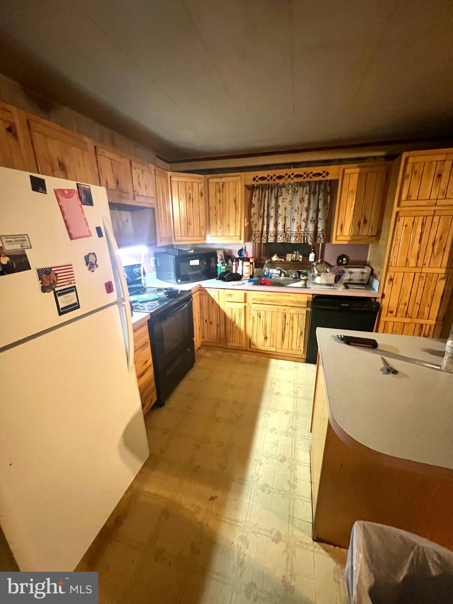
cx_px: 226
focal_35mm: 13
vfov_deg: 106.2
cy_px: 302
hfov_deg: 89.9
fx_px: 227
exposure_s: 1/40
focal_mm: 1.57
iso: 800
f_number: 1.8
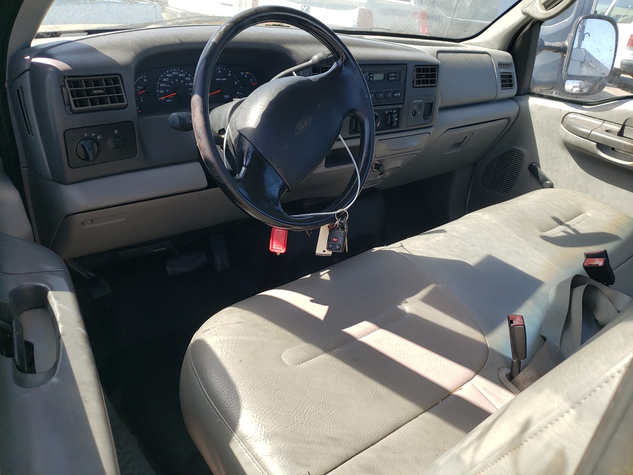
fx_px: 475
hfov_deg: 67.3
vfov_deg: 53.1
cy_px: 238
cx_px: 316
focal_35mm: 26
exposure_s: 1/500
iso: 50
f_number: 1.5
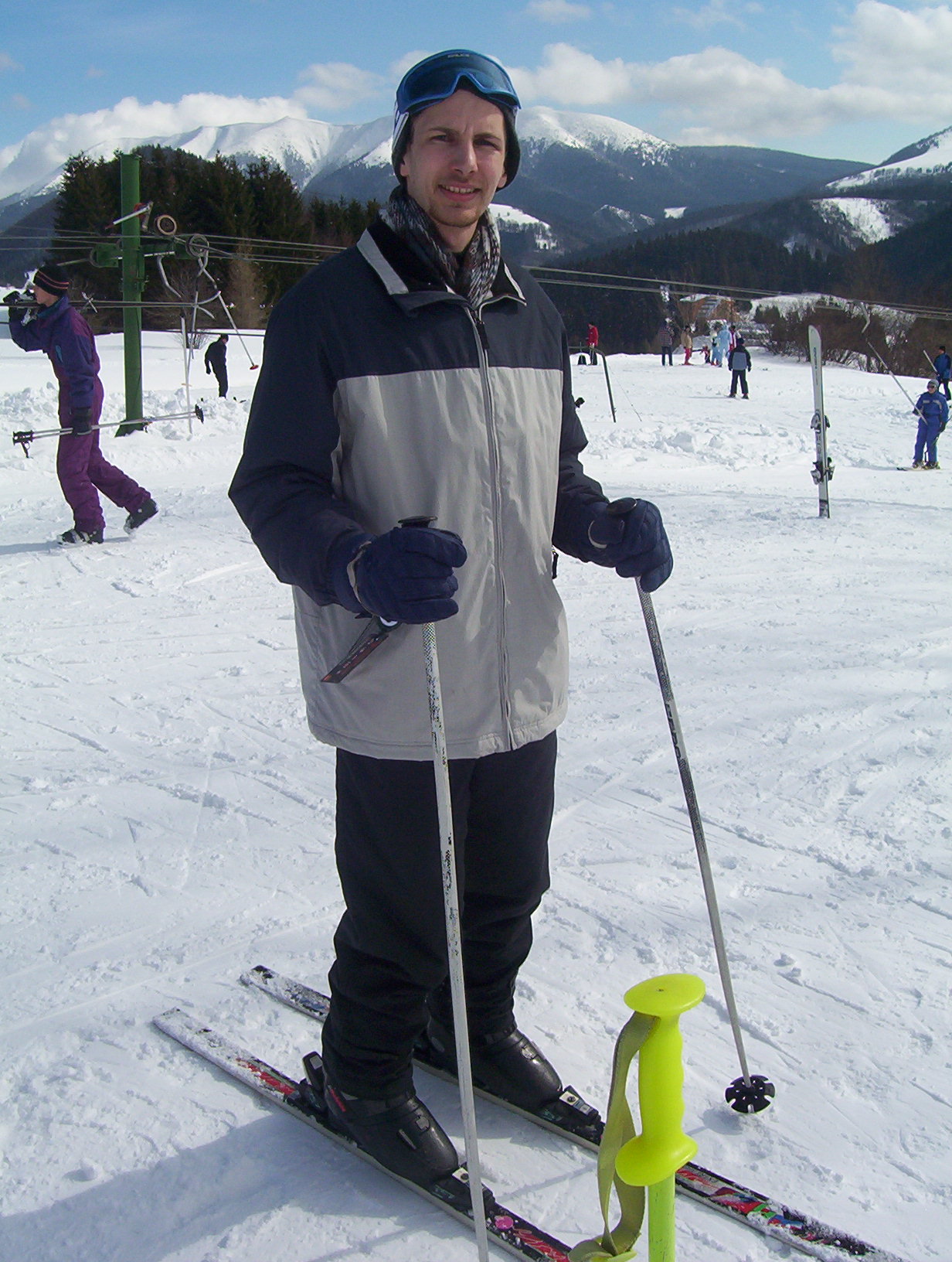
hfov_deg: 33.7
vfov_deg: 43.8
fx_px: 1570
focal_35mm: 43
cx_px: 476
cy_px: 631
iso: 100
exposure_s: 1/1441
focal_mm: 5.77
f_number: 5.17
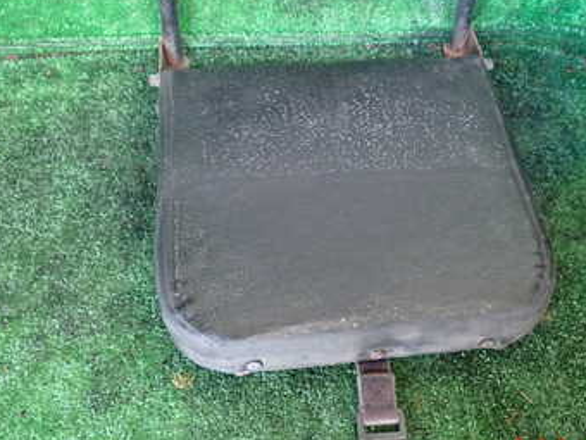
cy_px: 88
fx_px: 897
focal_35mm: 53
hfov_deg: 35.8
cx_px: 388
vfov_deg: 27.0
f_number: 2.3
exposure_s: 1/30
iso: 500
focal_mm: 5.4
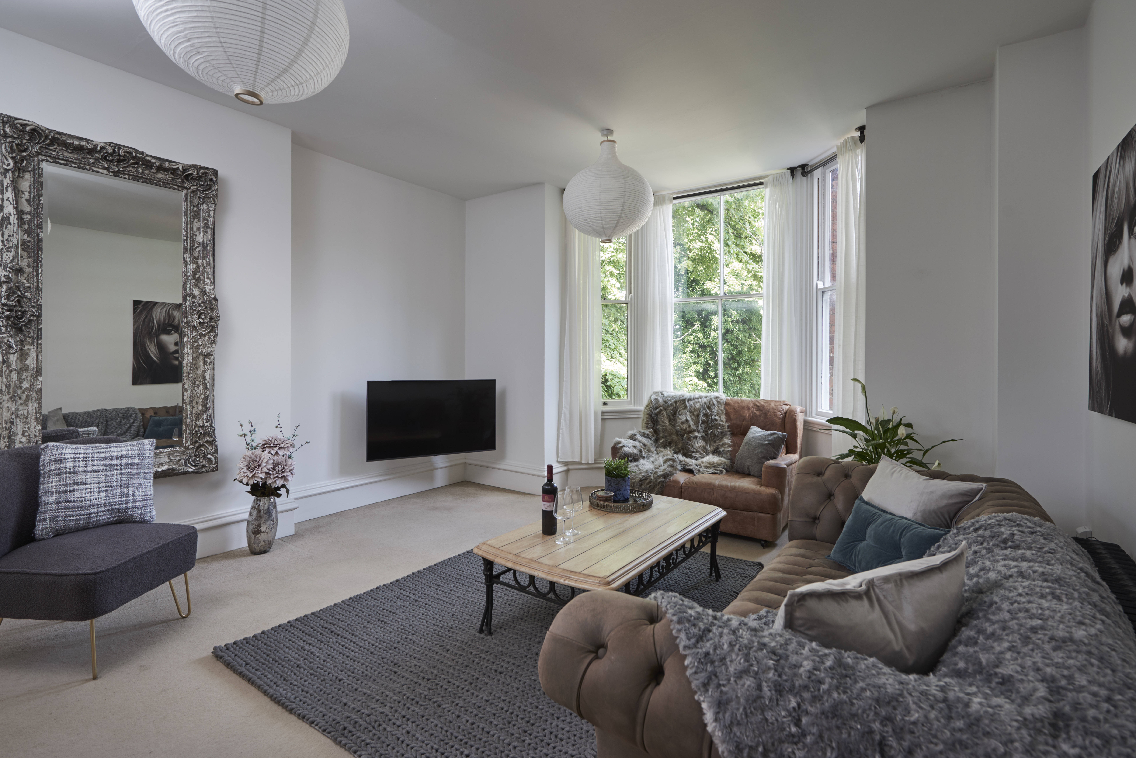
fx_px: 505
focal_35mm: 16
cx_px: 568
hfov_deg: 96.7
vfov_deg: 73.8
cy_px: 379
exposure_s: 1/10
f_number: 7.1
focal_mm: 16
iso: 125
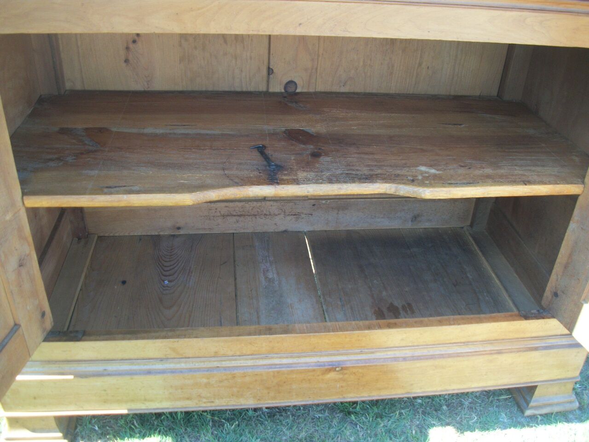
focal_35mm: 32
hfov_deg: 56.8
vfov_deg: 44.2
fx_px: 544
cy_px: 221
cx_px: 294
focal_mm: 5.7
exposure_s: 1/100
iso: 80
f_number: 2.9
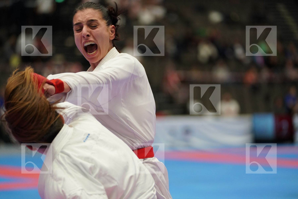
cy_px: 100
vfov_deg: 9.9
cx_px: 149
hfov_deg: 14.9
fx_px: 1142
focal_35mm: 138
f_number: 2.8
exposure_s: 1/1000
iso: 2000
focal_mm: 138
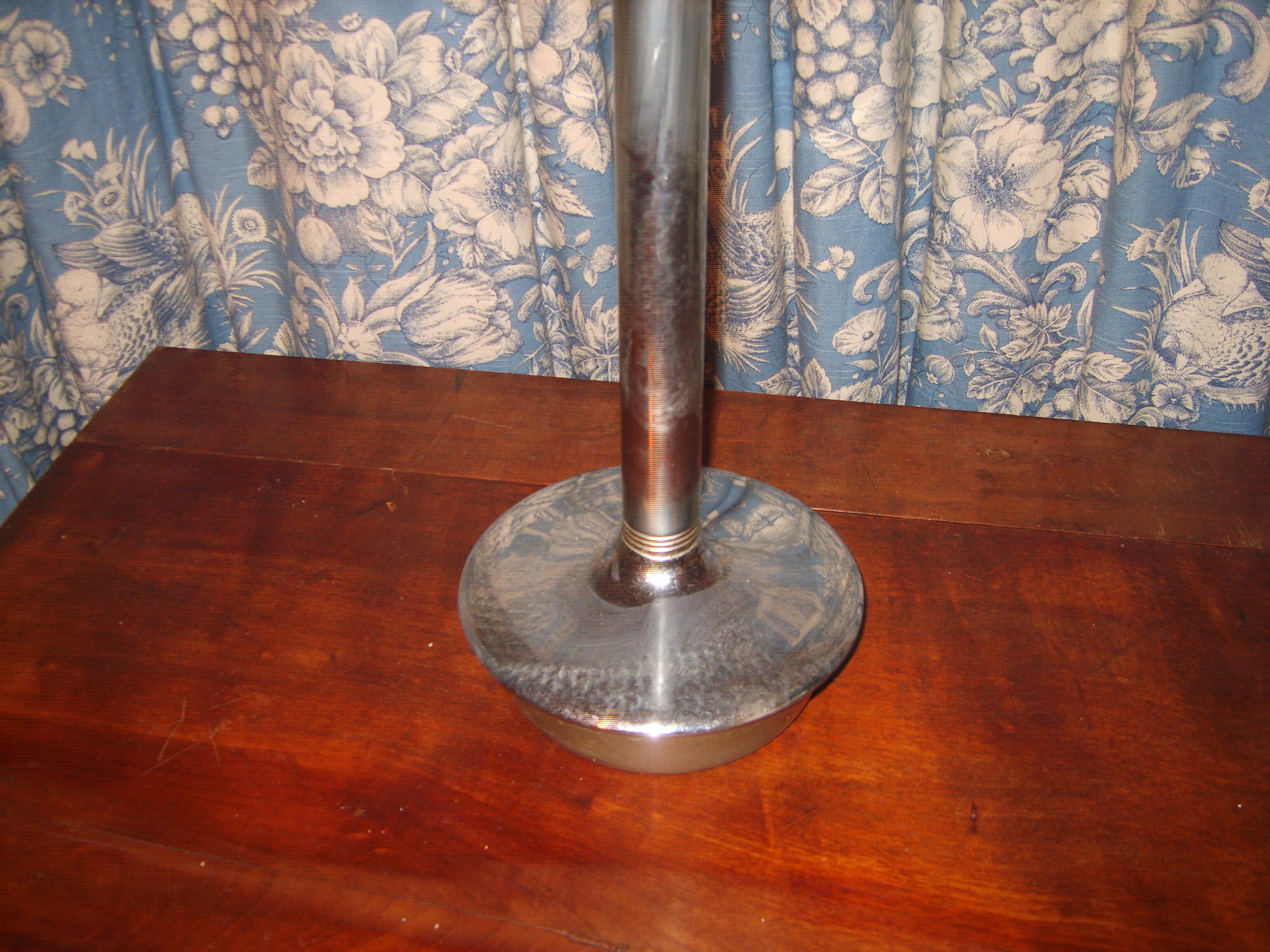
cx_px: 635
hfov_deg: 52.6
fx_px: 1284
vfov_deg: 40.7
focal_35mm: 35
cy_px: 476
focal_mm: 7.4
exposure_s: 1/30
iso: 100
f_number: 2.8
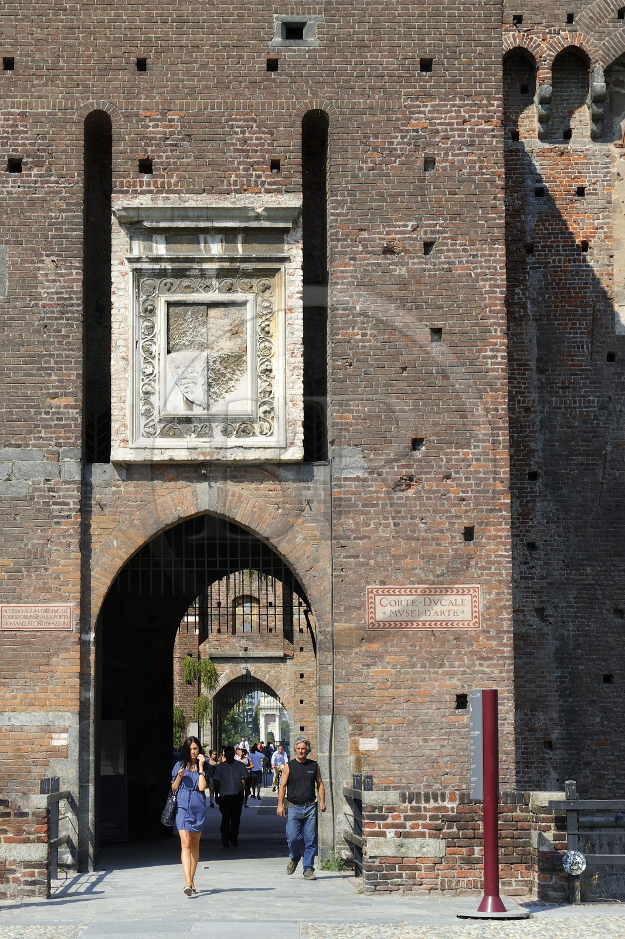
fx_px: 1824
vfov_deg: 28.8
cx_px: 312
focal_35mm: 70
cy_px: 470
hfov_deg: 19.4
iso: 200
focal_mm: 70
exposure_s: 1/200
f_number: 13
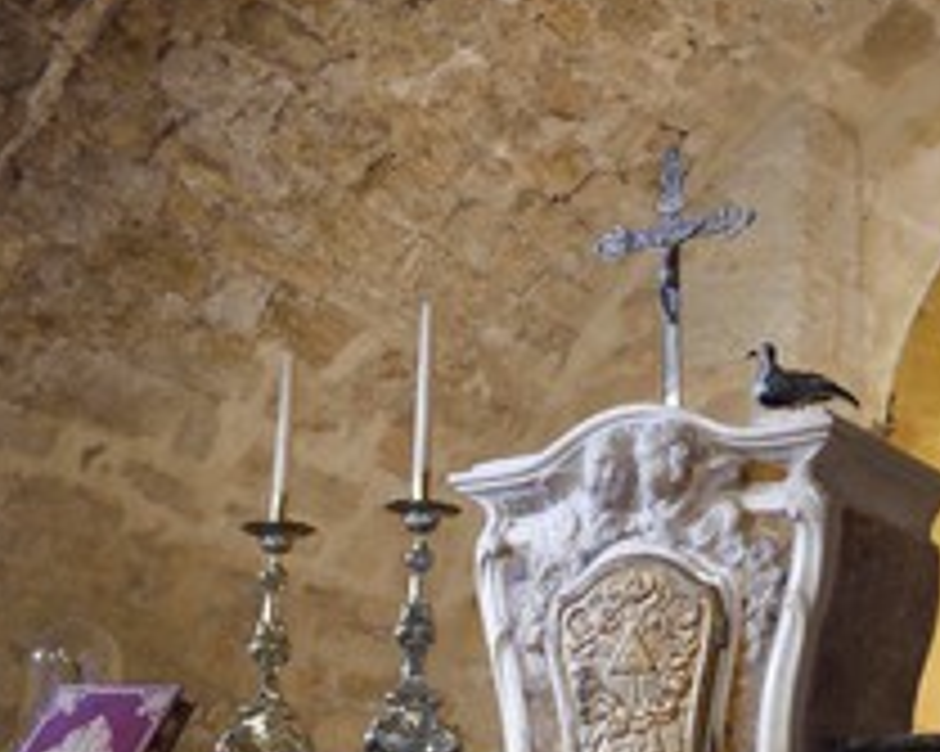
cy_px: 563
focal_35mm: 68
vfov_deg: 22.3
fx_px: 1891
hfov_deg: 27.3
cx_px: 769
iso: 800
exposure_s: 1/6
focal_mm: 36
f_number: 5
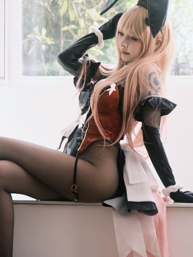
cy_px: 109
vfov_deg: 20.0
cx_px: 53
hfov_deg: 15.0
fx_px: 728
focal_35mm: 98
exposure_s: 1/100
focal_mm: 70.4
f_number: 5
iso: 200
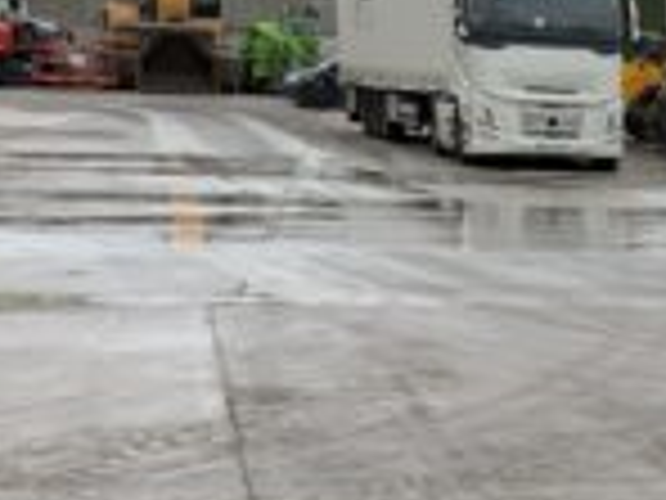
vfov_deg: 11.6
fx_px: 2405
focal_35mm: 125
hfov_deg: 14.2
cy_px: 613
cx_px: 1148
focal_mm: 3
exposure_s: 1/759
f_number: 1.8
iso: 16
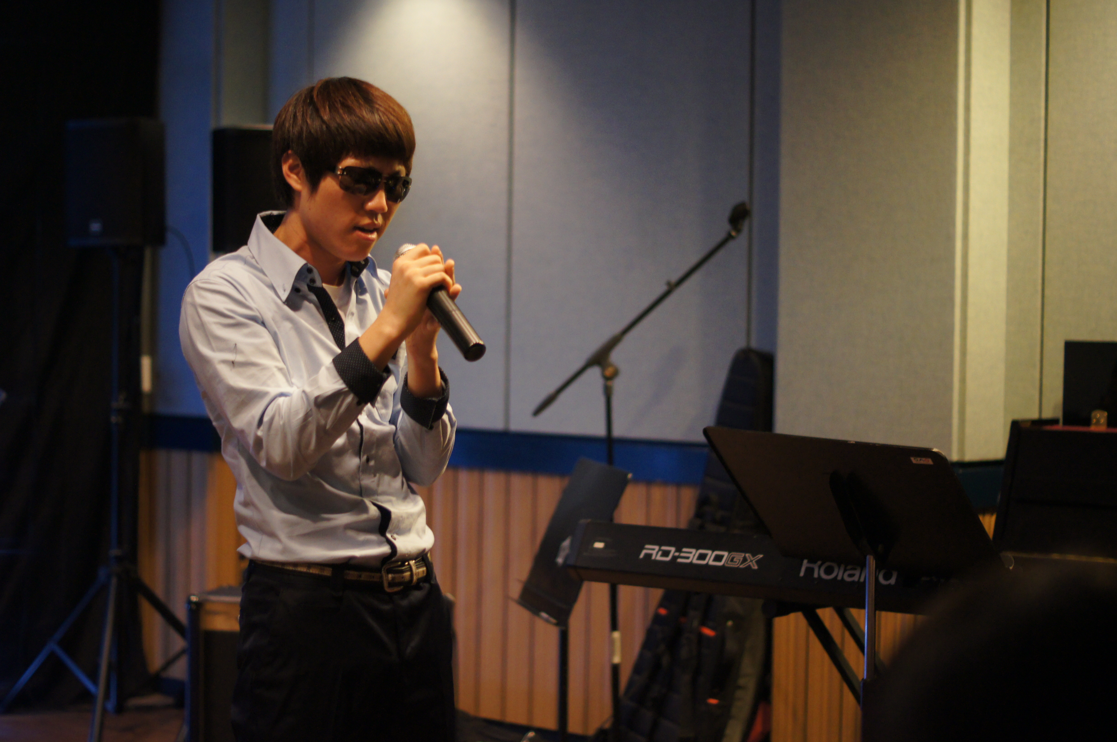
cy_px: 371
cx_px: 558
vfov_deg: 18.1
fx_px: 2325
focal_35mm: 75
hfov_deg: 27.0
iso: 1250
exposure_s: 1/80
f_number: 2
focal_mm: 50
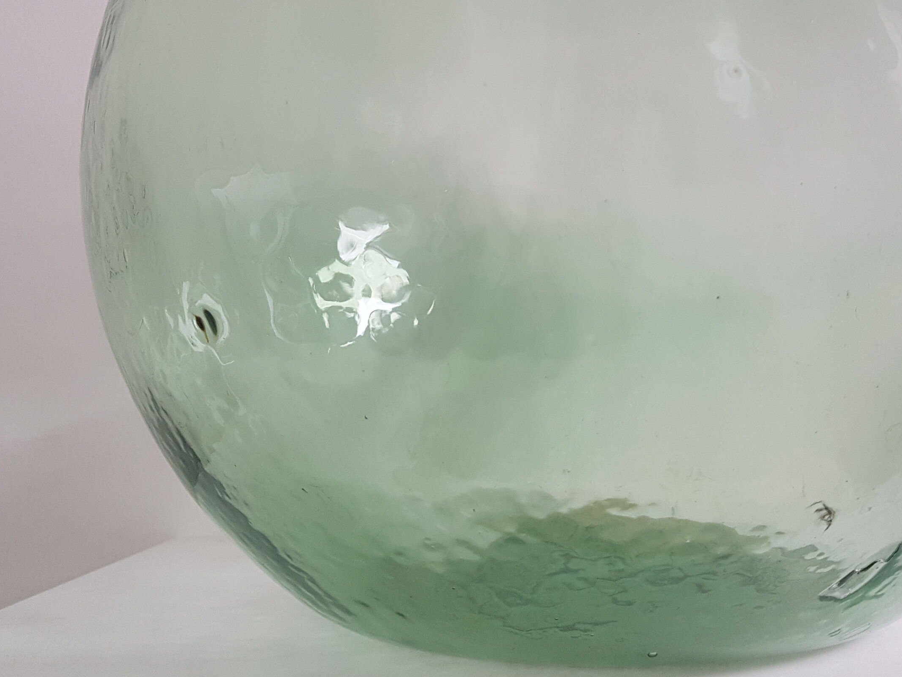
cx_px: 564
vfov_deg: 40.3
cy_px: 232
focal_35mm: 35
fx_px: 912
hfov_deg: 52.1
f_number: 1.7
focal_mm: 4.2
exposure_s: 1/50
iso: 125
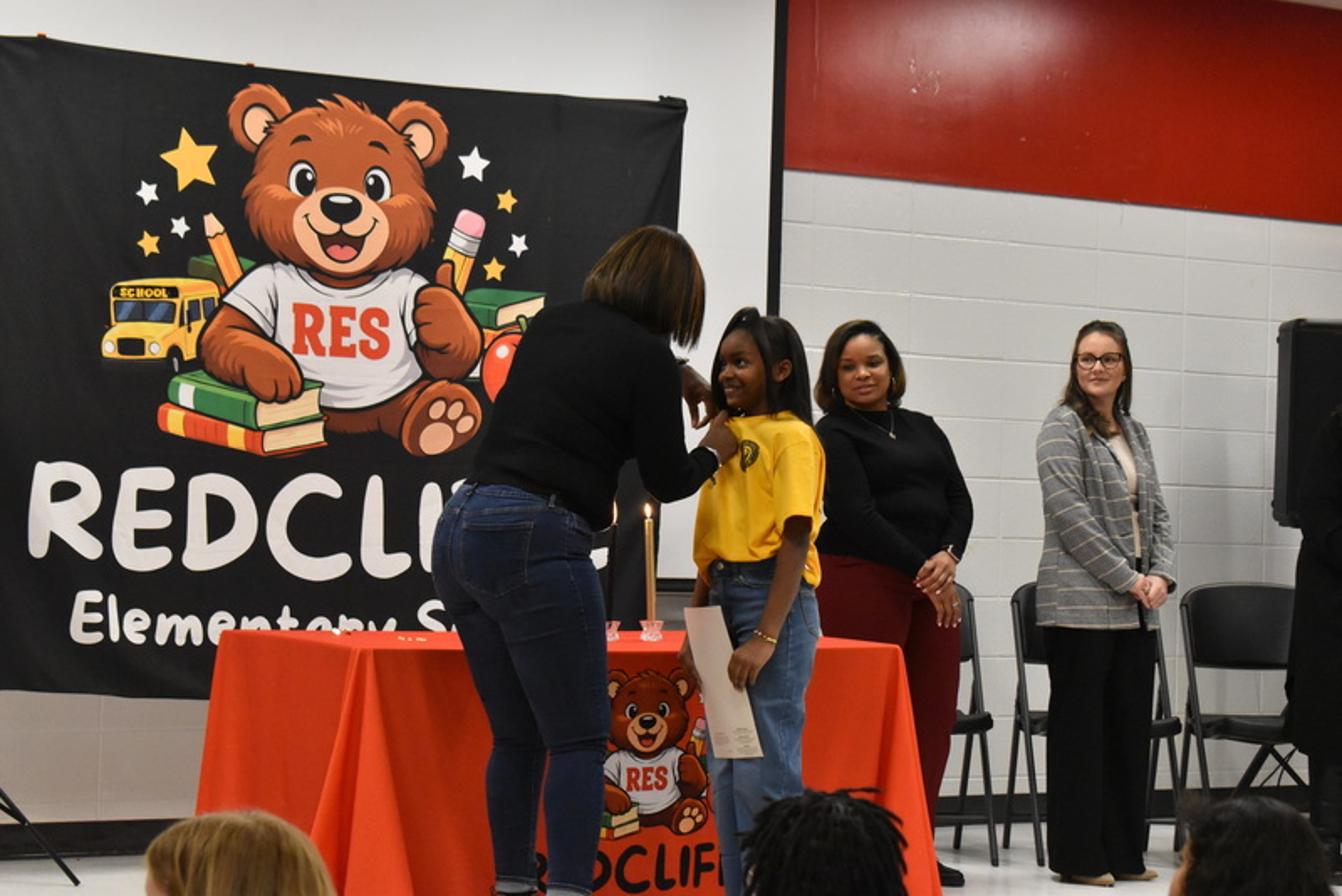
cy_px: 448
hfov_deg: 24.6
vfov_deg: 16.6
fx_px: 3076
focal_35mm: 82
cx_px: 671
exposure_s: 1/100
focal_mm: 55
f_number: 7.1
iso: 4000
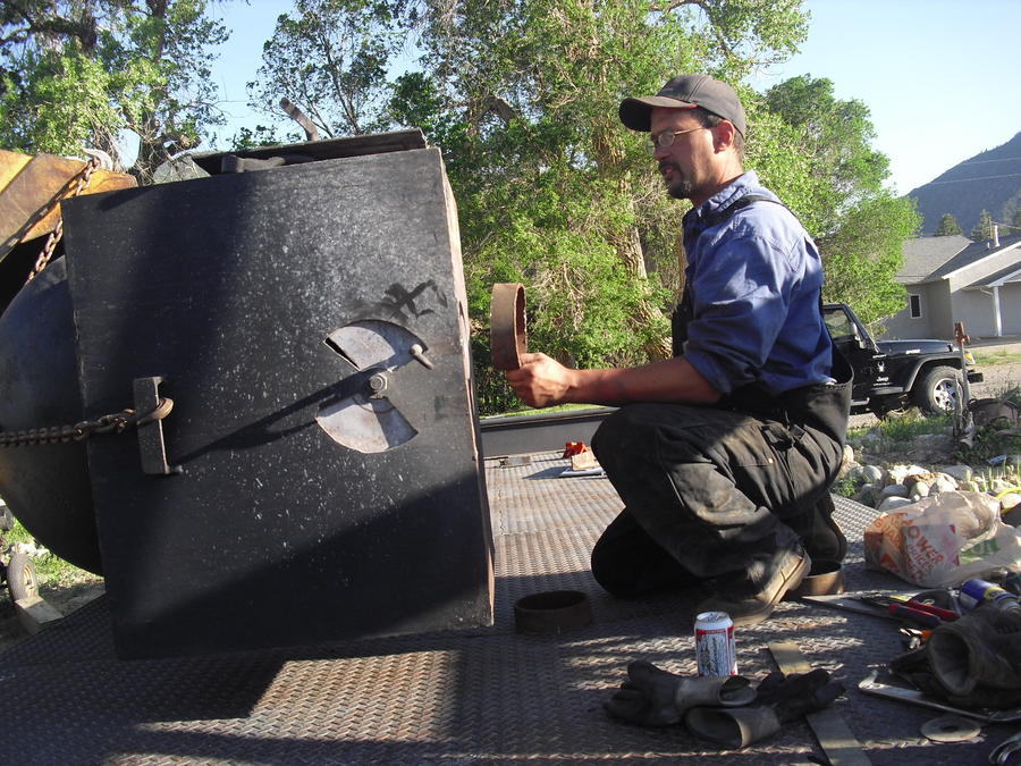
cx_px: 510
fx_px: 1062
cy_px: 383
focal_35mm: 36
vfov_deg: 39.7
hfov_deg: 51.4
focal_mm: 6.3
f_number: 3.1
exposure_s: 1/320
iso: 100
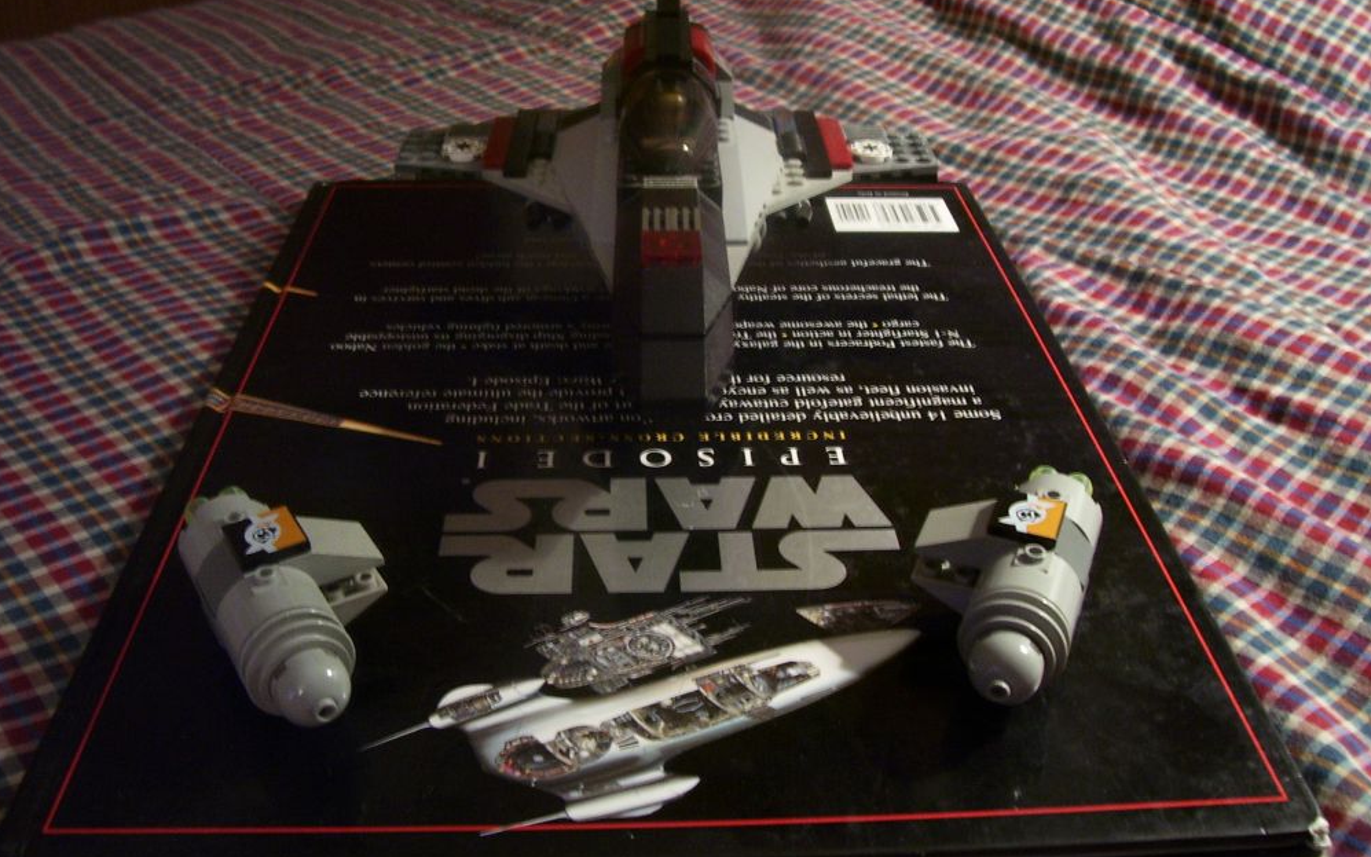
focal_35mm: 37
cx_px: 697
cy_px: 356
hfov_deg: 52.7
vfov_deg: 34.4
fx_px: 1382
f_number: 2.7
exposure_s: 1/8
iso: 160
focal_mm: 5.6
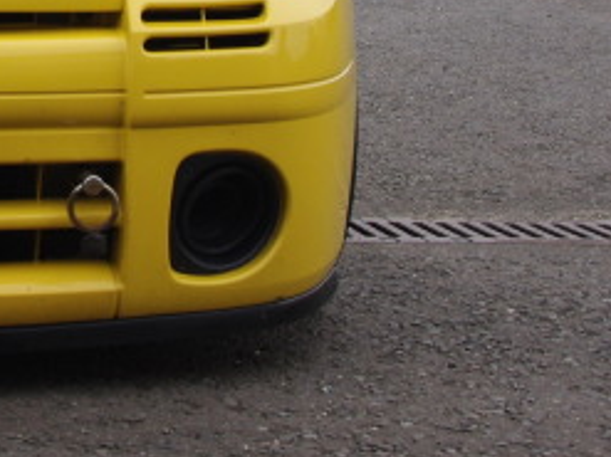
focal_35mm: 112
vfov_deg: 12.7
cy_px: -152
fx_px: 1976
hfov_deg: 16.3
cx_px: -261
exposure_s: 1/125
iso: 400
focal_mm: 24.4
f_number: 9
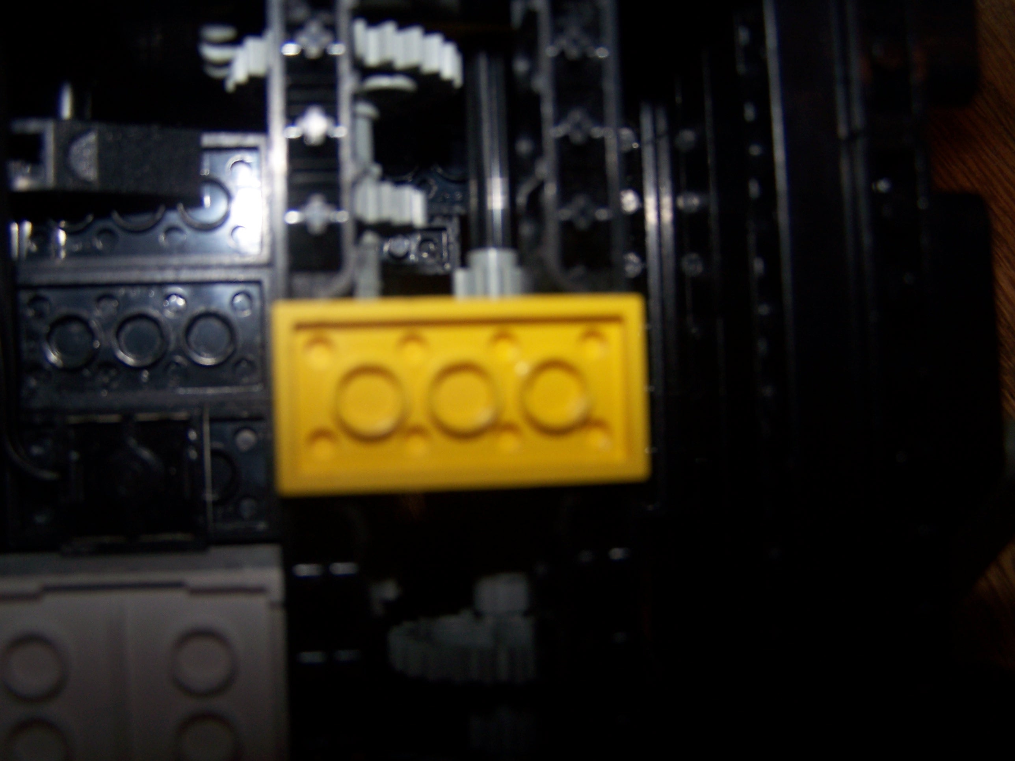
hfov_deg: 49.0
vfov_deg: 37.7
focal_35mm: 38
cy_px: 380
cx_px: 508
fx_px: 1114
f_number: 2.8
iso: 80
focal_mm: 6.3
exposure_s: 1/60
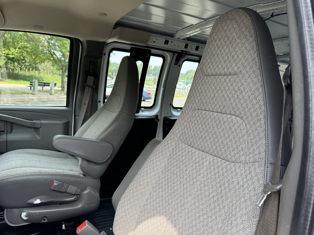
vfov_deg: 56.8
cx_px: 157
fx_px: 218
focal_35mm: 24
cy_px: 118
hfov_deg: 71.6
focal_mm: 6.76
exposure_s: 1/430
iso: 80
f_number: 1.78
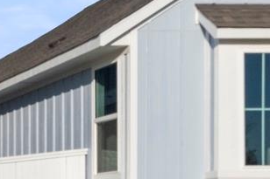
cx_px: -309
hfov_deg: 9.9
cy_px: -20
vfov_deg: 7.2
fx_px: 1424
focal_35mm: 190
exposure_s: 1/2500
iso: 400
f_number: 8
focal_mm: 24
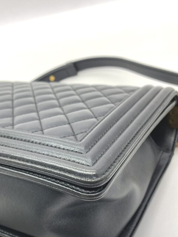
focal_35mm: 39
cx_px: 68
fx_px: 267
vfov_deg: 47.3
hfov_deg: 36.6
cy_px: 153
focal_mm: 4.25
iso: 64
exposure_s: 1/50
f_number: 1.8
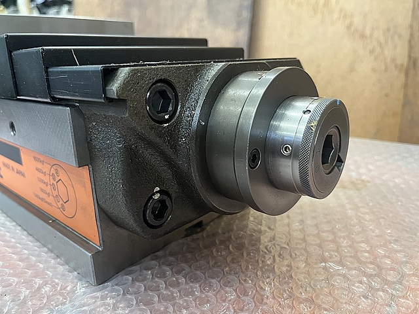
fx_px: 315
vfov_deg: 53.1
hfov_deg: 67.3
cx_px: 210
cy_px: 157
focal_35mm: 26
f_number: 1.6
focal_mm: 5.1
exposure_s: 1/60
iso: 400
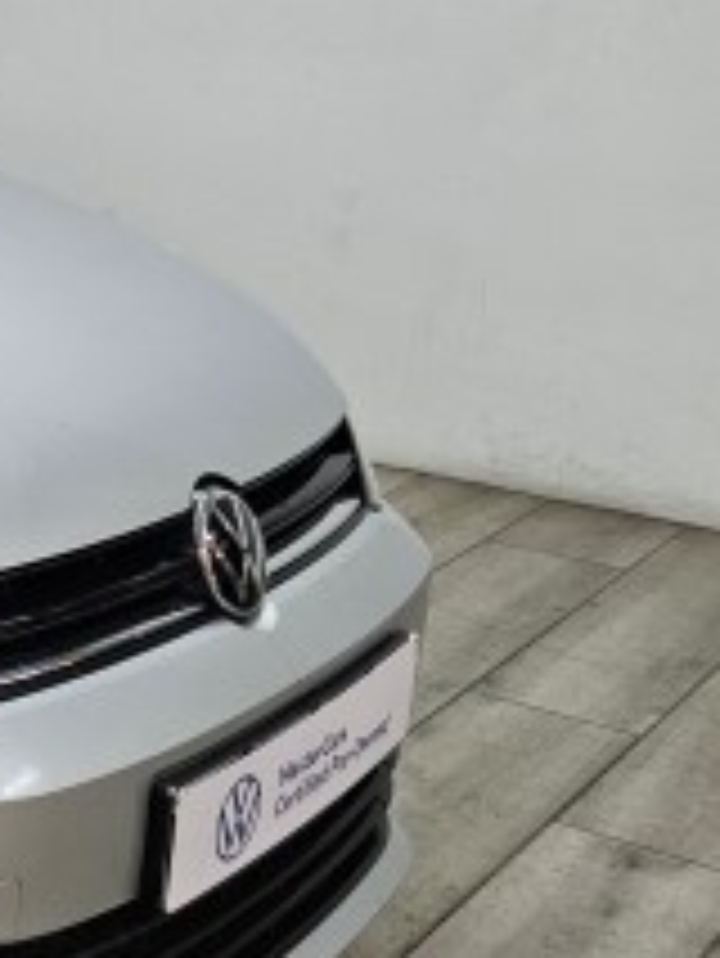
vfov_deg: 27.6
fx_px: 1939
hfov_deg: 16.4
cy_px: 328
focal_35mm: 70
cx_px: -698
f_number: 1.7
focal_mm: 6.3
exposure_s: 1/100
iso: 250
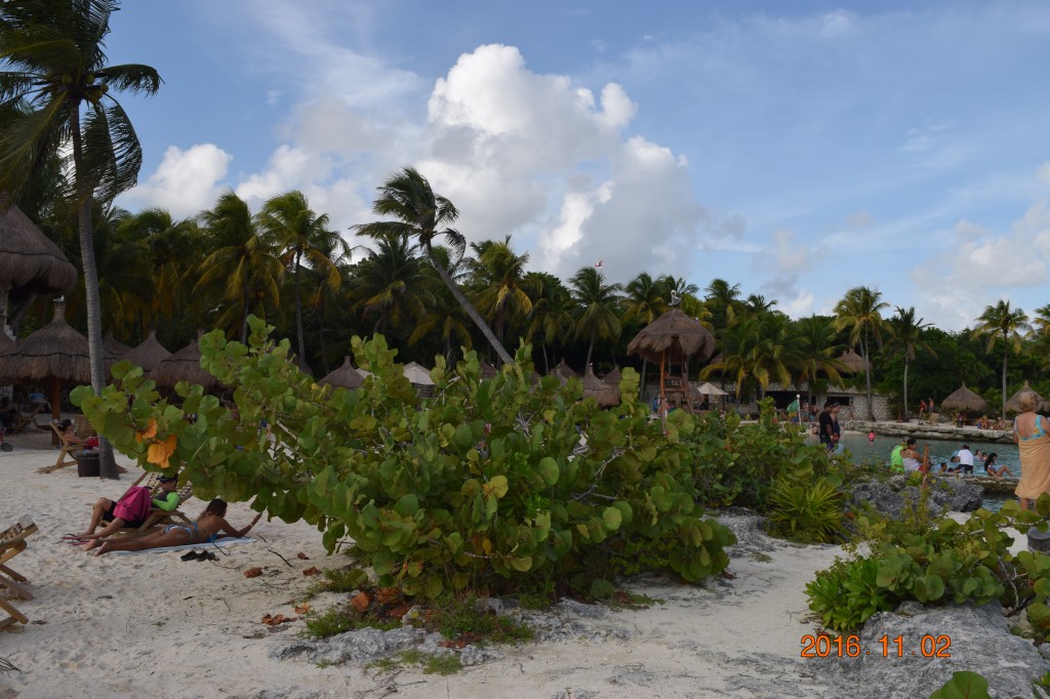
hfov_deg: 67.4
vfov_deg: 47.9
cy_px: 350
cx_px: 525
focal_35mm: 27
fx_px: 787
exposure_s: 1/200
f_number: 9
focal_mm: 18
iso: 100
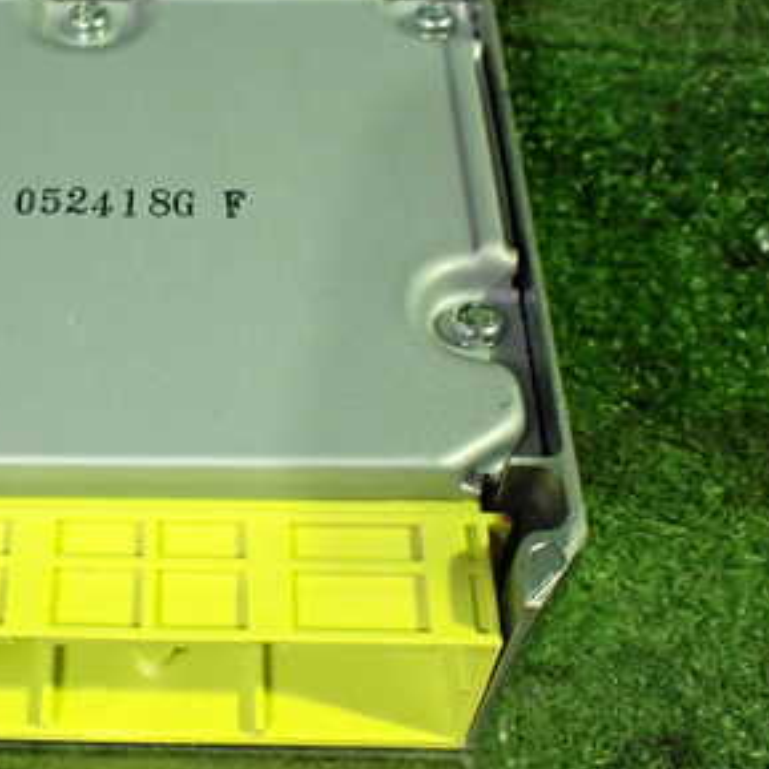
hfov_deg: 30.1
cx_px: 117
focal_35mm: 55
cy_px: 412
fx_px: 1382
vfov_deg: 31.1
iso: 800
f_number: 2.3
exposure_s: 1/60
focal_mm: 5.4
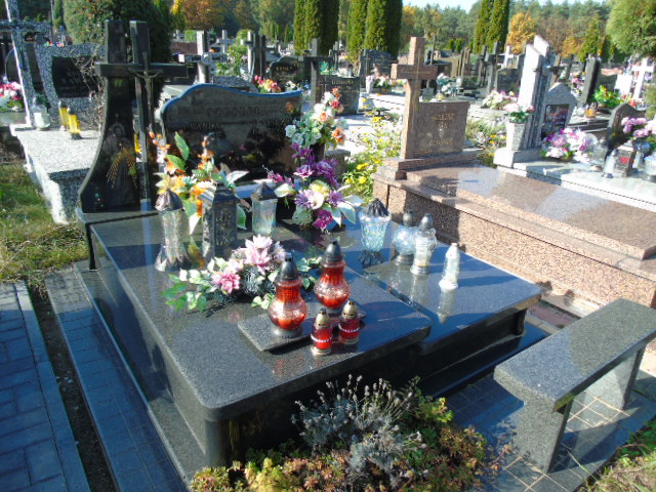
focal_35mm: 25
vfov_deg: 54.9
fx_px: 474
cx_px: 328
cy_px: 246
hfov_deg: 69.4
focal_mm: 4.4
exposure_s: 1/250
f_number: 3.4
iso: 80
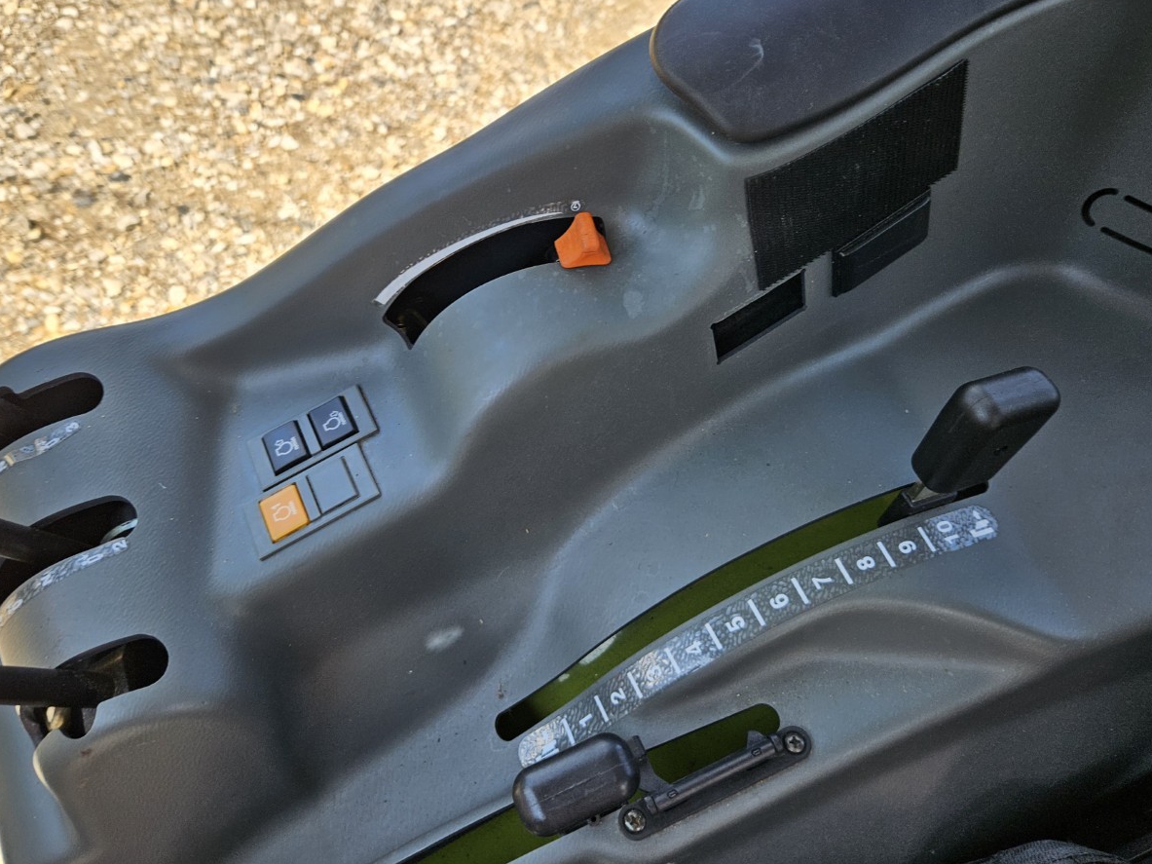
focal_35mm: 28
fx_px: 932
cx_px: 548
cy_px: 362
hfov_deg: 63.4
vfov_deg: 49.5
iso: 25
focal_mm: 5.4
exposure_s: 1/194
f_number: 1.8
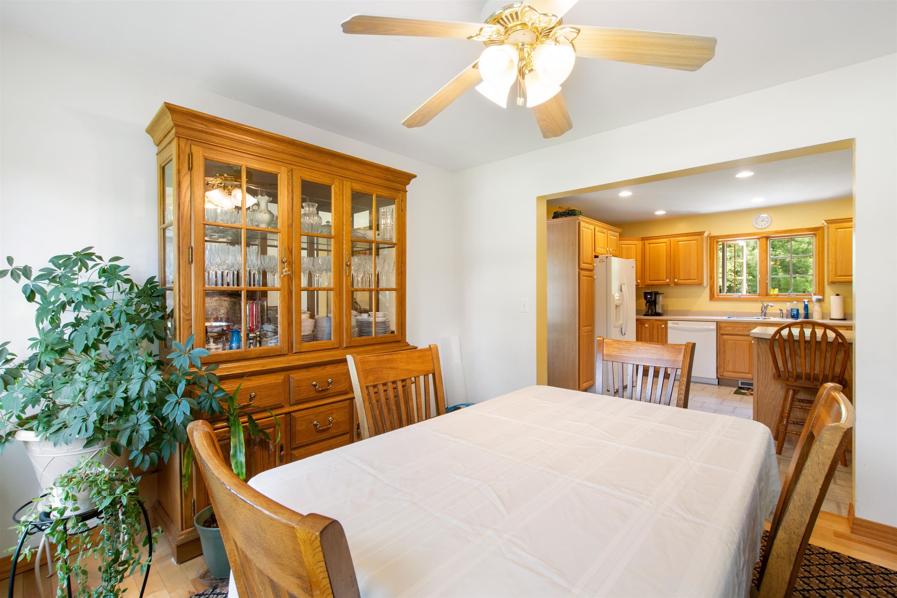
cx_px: 448
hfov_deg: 100.4
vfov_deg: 77.3
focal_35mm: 15
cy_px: 299
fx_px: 374
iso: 100
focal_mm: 10
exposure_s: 1/5
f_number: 8
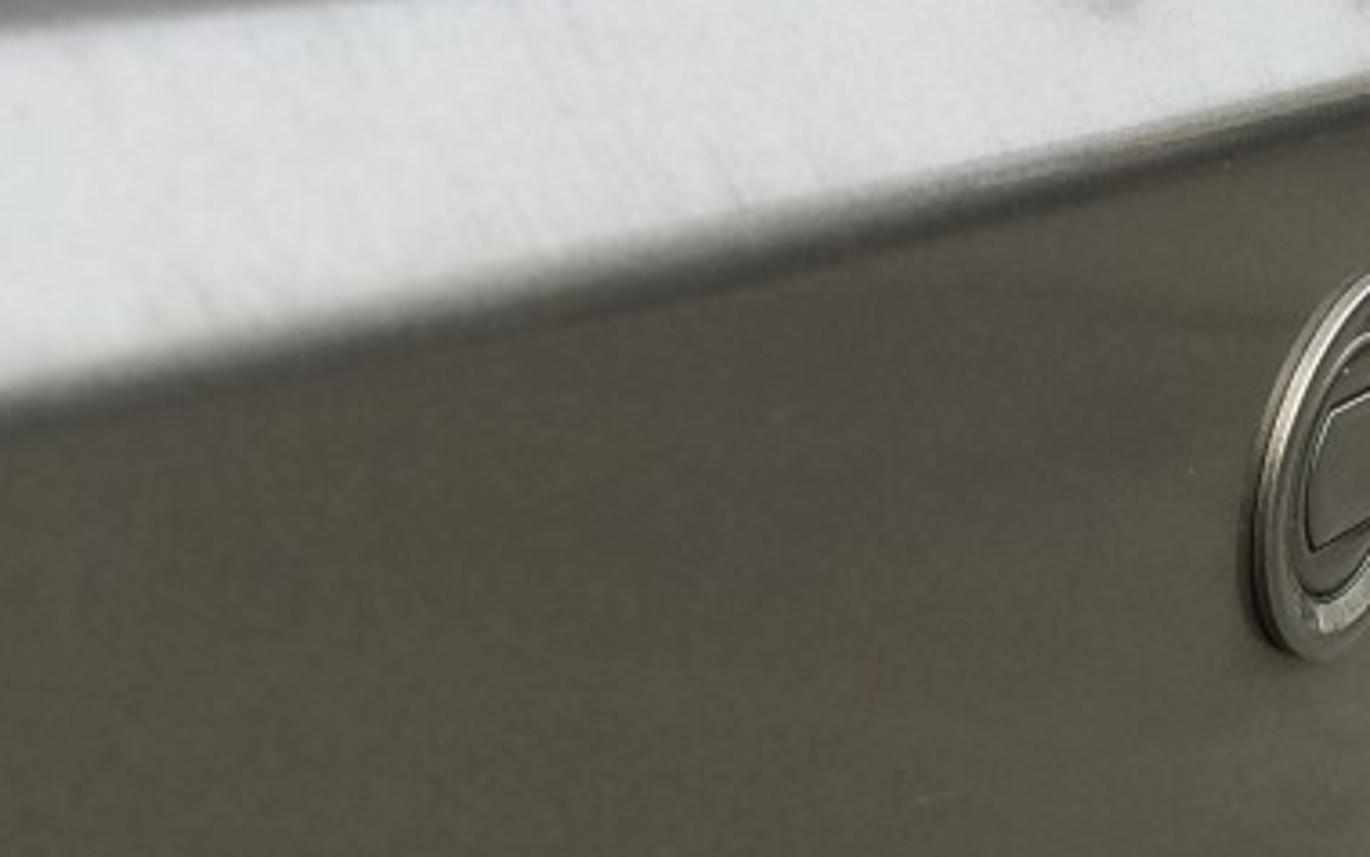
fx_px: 3099
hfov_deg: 24.8
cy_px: 705
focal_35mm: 83
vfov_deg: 15.6
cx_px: 878
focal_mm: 4.15
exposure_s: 1/230
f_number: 2.2
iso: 32
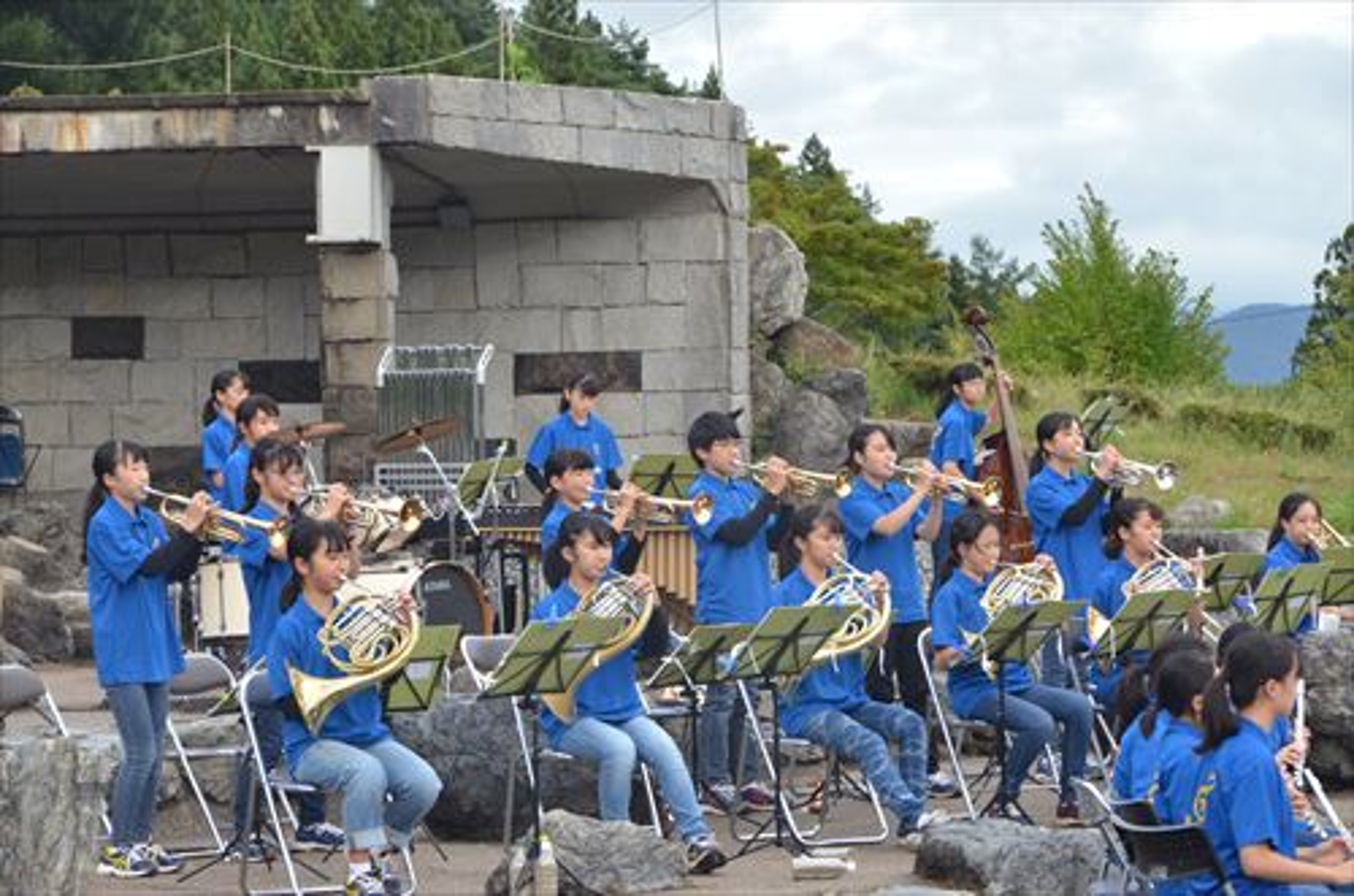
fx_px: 5066
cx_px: 677
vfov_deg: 10.1
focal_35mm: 135
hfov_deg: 15.2
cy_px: 448
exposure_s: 1/250
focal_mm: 90
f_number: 8
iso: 900
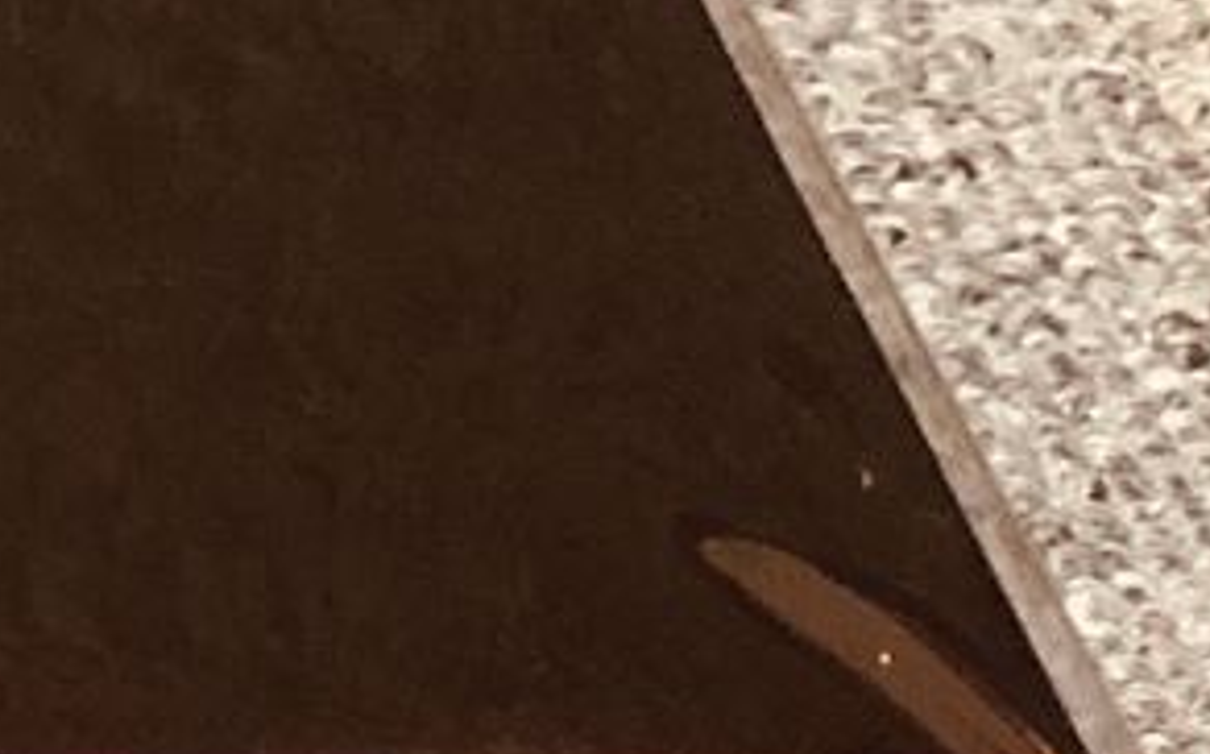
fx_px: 6755
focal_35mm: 205
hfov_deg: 8.6
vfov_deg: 6.4
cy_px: 104
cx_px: -2321
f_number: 1.8
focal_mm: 3.99
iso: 100
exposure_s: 1/13
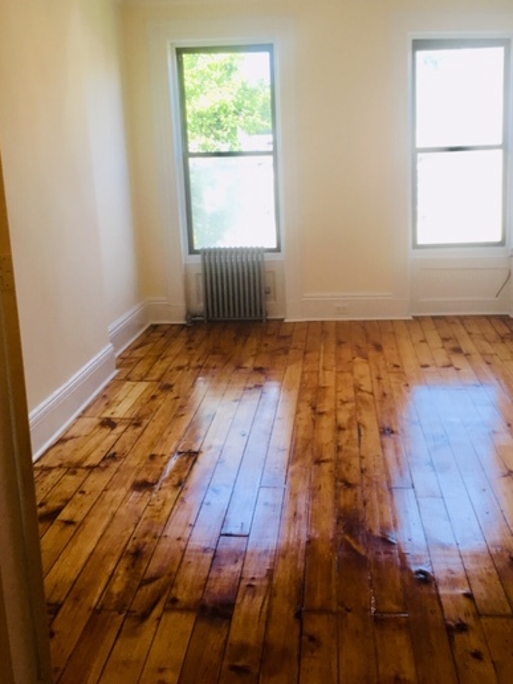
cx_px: 314
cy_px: 301
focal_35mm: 36
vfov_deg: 51.2
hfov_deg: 39.4
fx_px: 711
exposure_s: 1/120
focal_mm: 4.15
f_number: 2.2
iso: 32
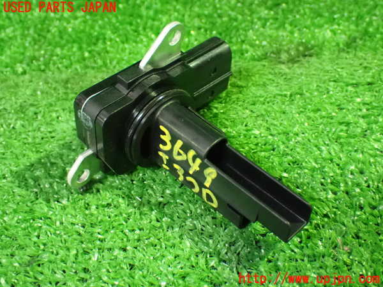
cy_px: 144
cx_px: 192
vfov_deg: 29.1
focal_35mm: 50
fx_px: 553
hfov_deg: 38.2
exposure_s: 1/40
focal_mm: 9.01
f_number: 3.2
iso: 1600
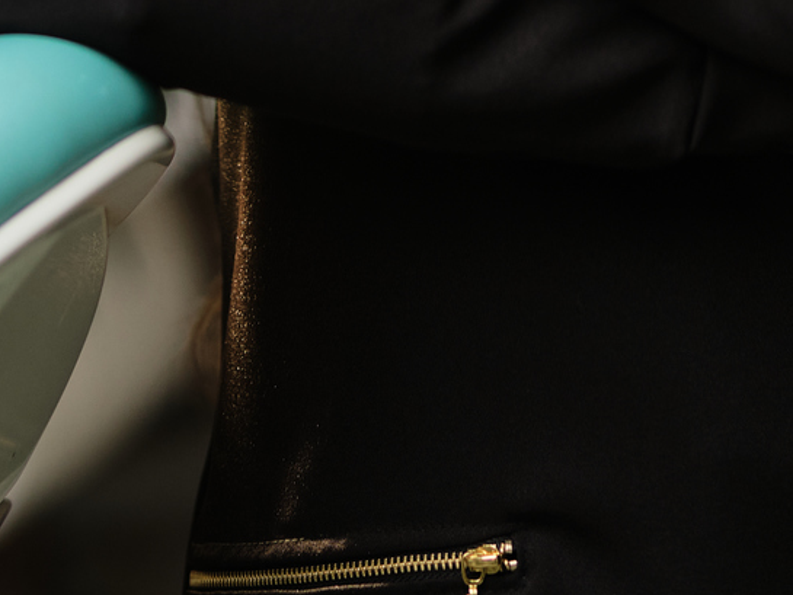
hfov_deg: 8.3
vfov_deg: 6.0
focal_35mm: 238
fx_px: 5453
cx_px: 656
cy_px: -706
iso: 200
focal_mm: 50
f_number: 2
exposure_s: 1/125
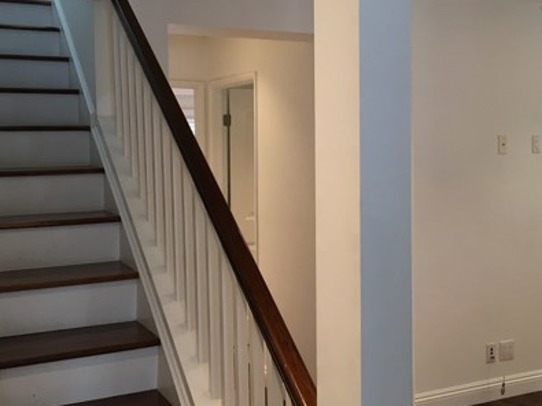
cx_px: 318
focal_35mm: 47
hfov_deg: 40.3
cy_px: 167
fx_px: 736
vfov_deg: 30.8
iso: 50
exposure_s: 1/30
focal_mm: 4.15
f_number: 2.2
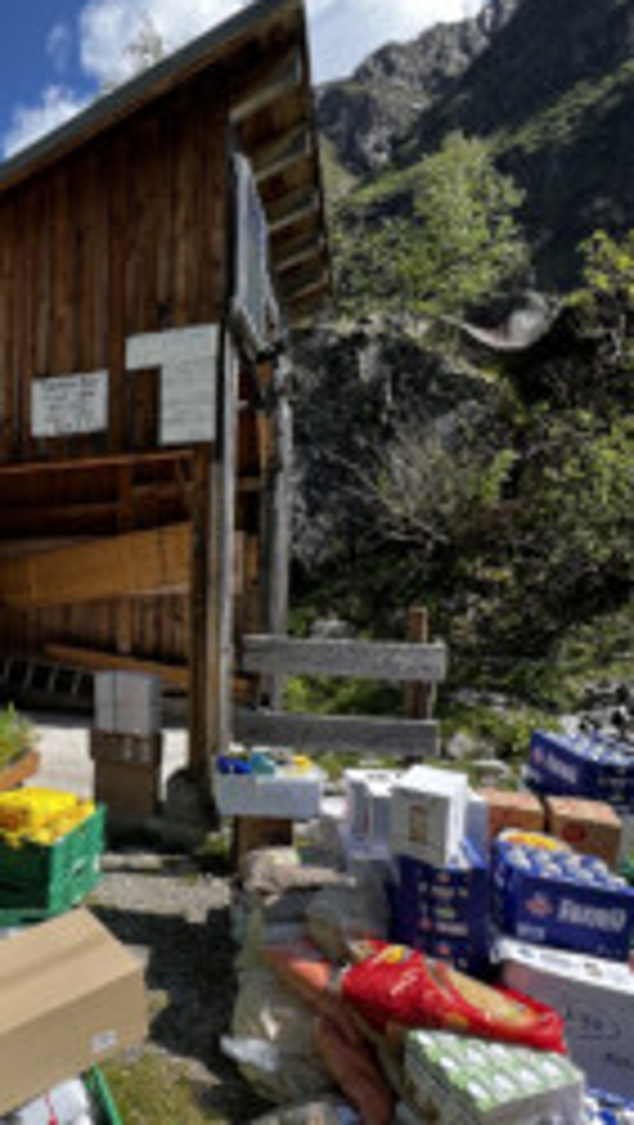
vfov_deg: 86.3
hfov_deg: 49.5
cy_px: 623
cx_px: 56
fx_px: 597
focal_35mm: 20
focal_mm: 1.57
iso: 32
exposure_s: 1/686
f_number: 1.8
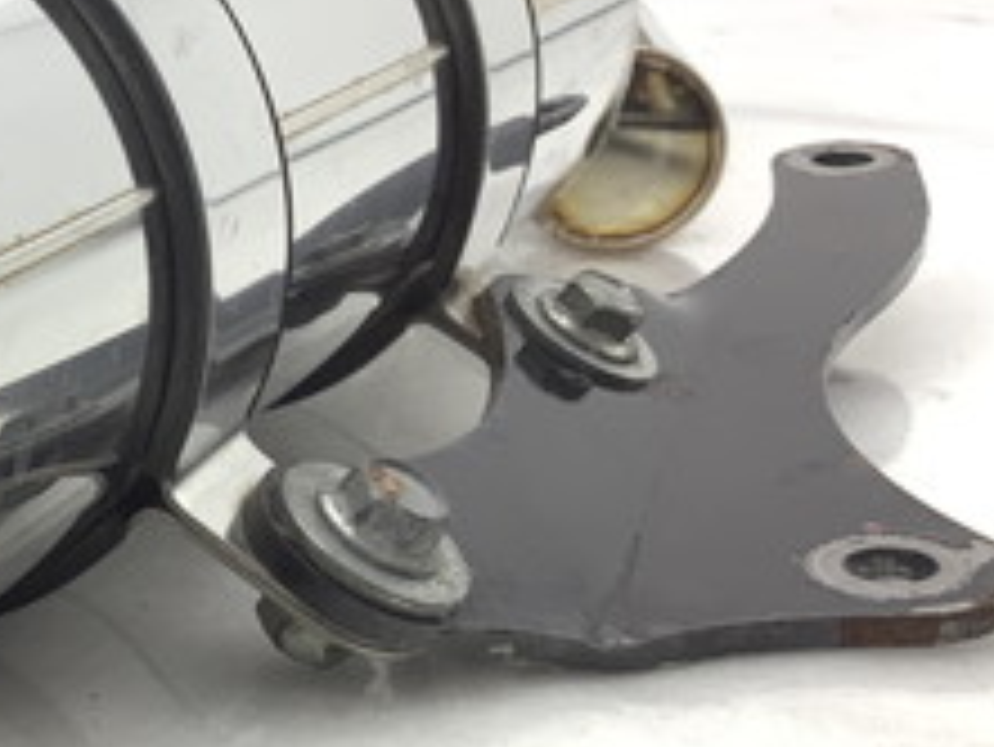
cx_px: -229
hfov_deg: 21.5
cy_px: 328
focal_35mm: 84
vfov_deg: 17.6
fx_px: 2413
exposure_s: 1/122
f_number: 2.4
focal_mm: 3.3
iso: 25
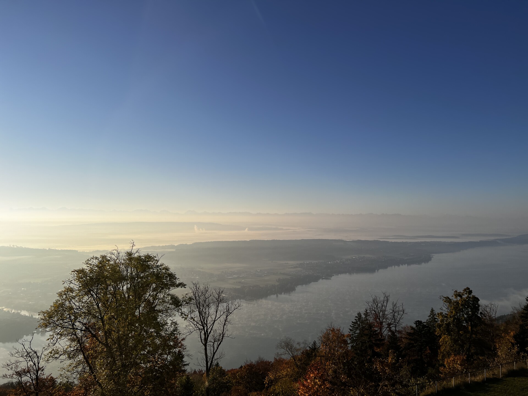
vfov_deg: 53.1
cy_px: 198
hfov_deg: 67.3
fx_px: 397
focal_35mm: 26
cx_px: 264
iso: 50
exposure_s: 1/6993
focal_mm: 5.7
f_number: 1.5
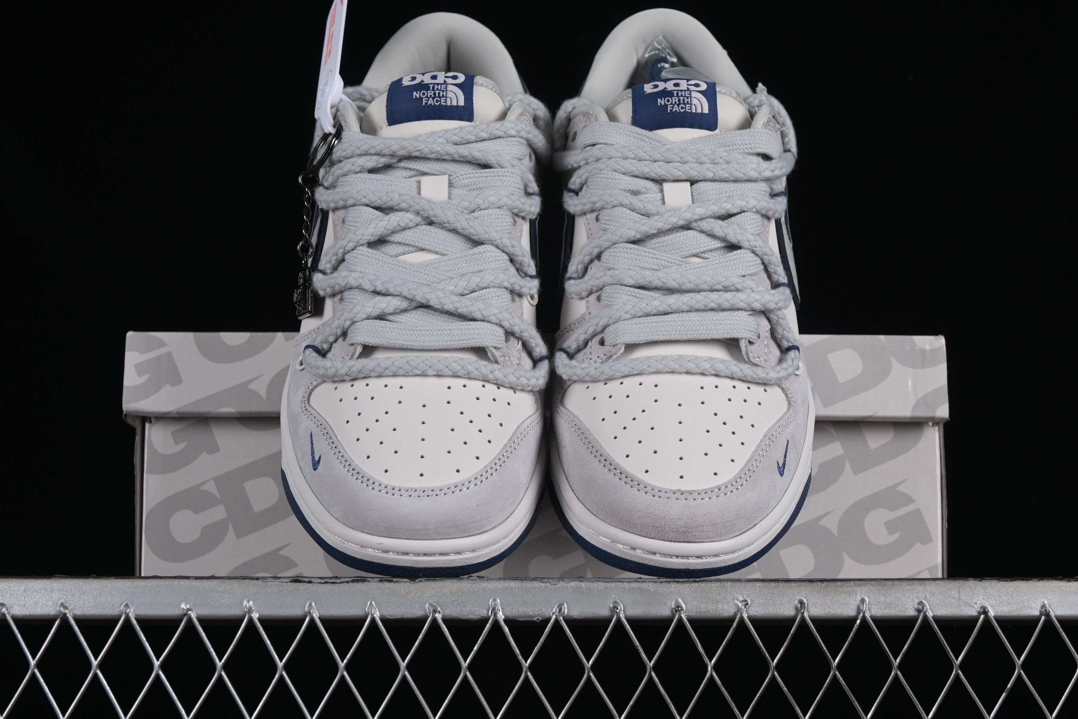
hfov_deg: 27.0
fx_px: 2246
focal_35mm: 75
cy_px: 360
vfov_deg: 18.2
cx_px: 539
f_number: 8
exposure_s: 1/80
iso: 160
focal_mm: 50
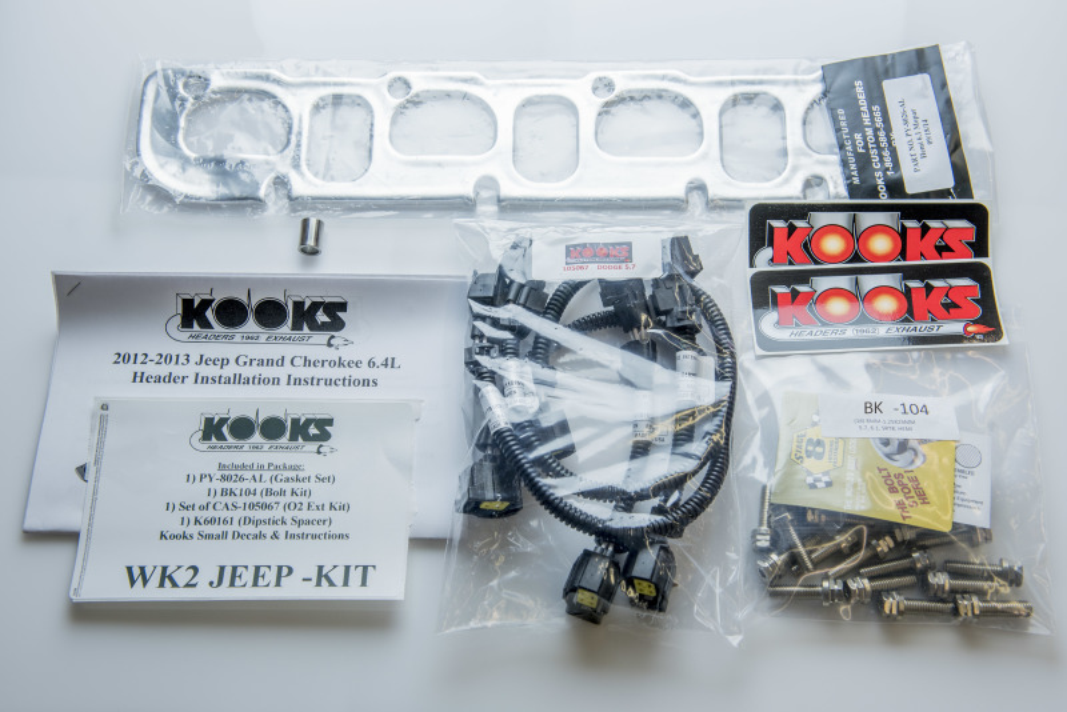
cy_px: 356
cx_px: 534
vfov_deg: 28.1
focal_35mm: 48
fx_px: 1423
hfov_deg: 41.1
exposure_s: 1/50
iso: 160
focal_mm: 48
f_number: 8
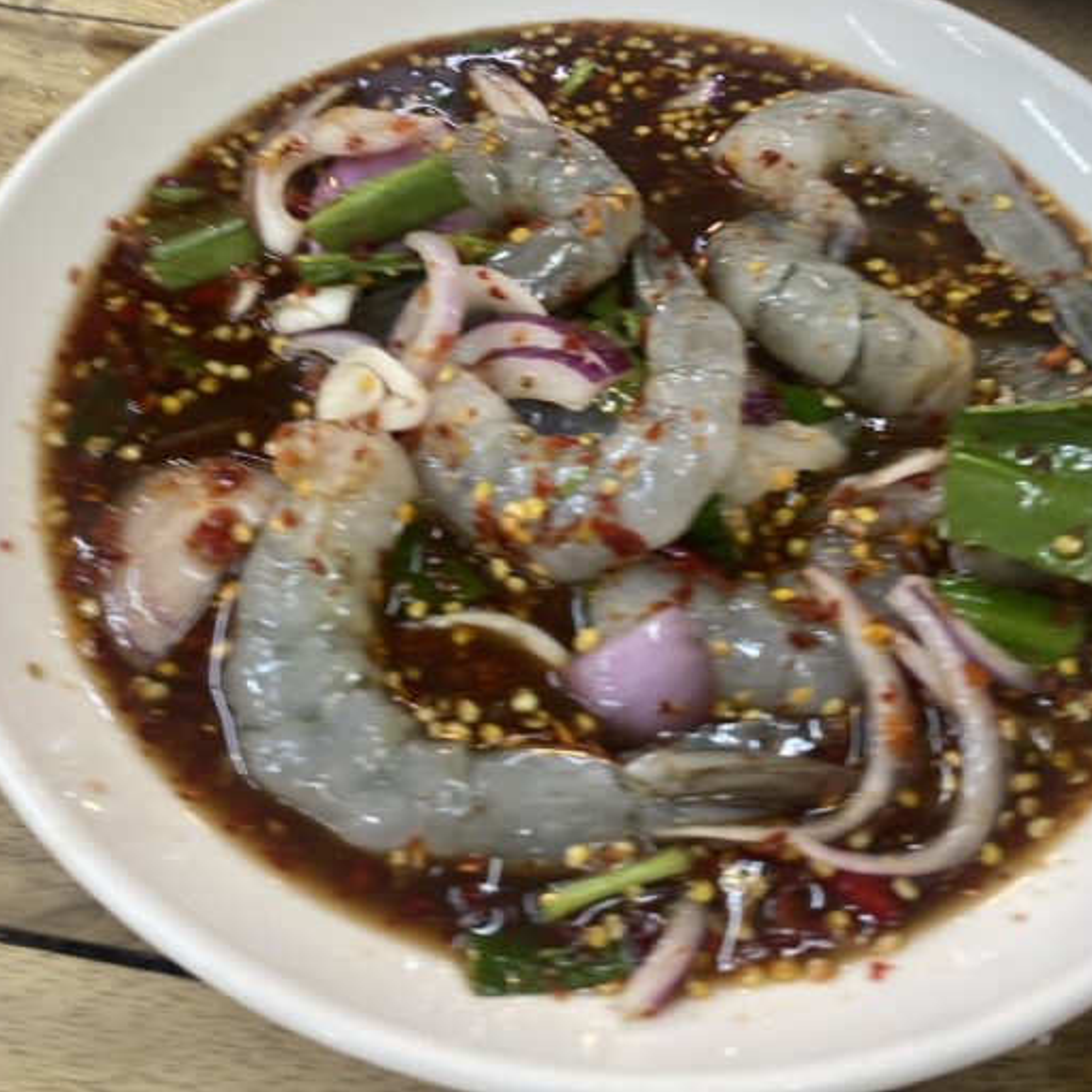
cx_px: 540
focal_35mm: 31
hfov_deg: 52.5
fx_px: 1106
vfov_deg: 52.5
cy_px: 542
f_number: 1.8
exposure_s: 1/50
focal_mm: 4.25
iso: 125
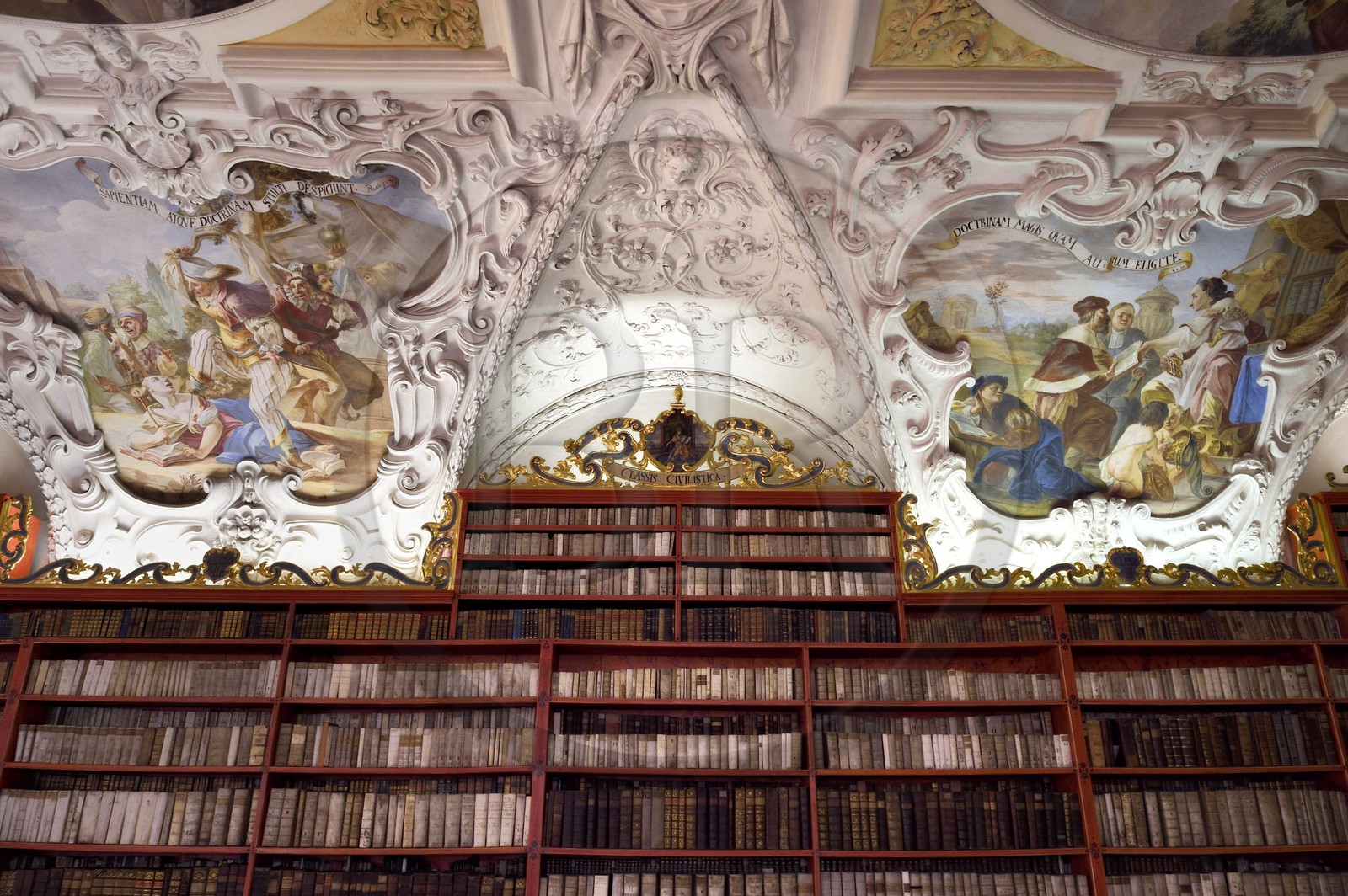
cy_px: 448
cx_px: 674
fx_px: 898
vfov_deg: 53.1
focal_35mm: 24
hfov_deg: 73.8
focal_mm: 24
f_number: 6.3
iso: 800
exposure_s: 1/30
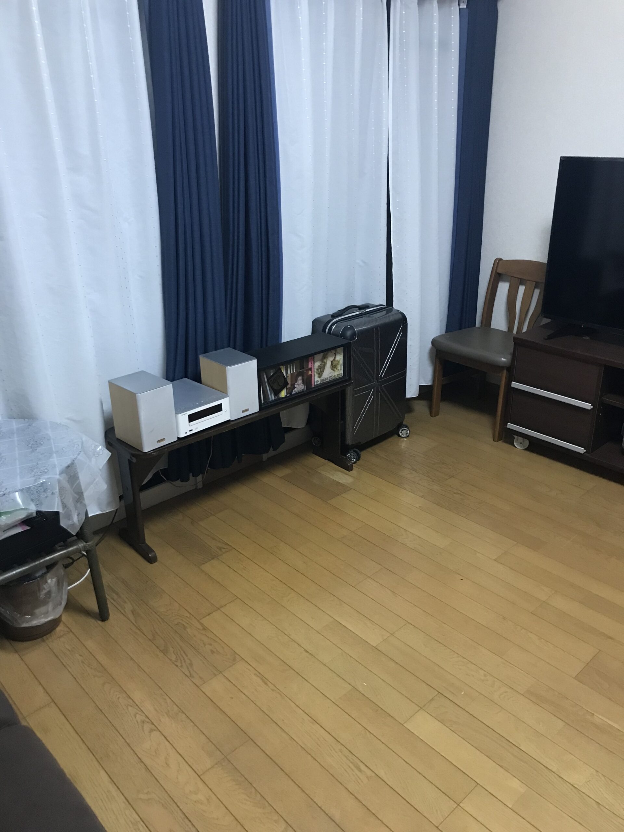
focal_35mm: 28
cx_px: 312
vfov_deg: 63.4
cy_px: 416
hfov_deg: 49.7
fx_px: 673
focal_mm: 3.99
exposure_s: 1/15
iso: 64
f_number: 1.8
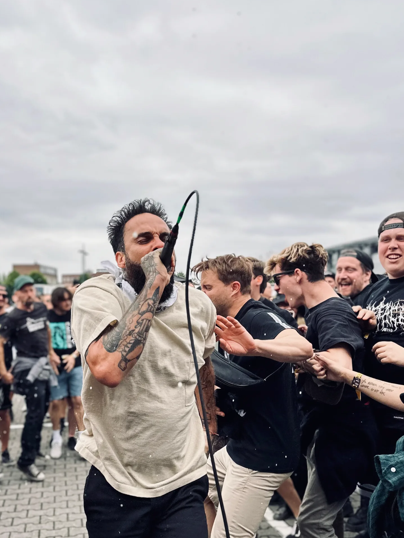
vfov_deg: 55.8
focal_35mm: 32
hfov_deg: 44.0
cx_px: 167
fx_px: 498
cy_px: 350
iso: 80
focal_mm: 6.86
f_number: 1.78
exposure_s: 1/2353
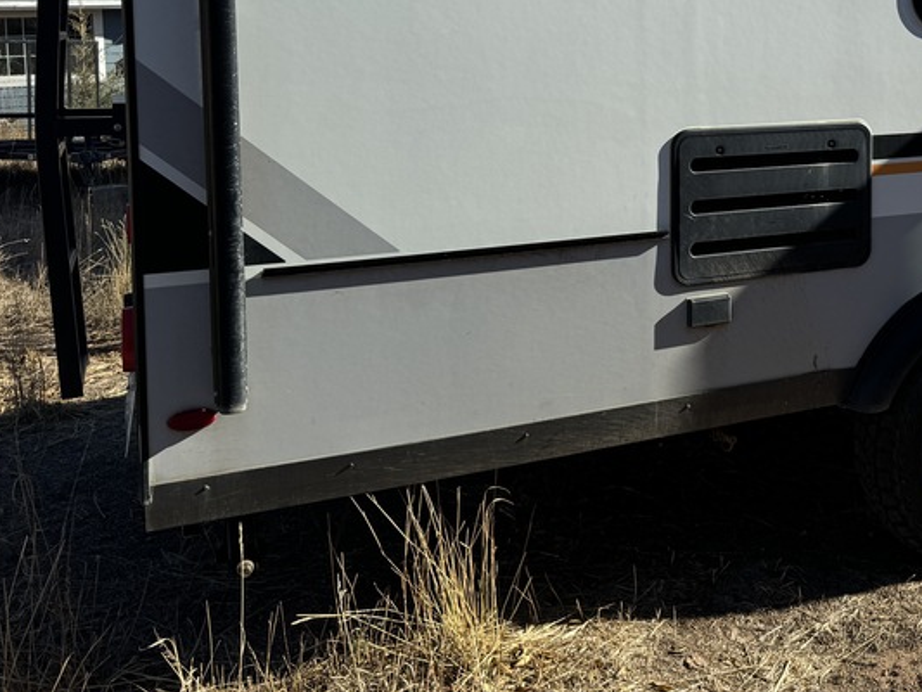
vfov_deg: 31.0
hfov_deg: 39.3
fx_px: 1199
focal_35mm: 45
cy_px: 93
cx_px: 813
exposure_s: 1/4049
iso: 80
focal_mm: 6.76
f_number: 1.78
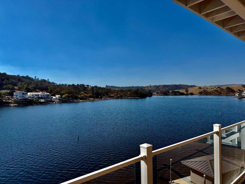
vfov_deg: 56.8
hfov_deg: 71.6
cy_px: 92
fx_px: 170
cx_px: 122
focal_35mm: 24
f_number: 1.78
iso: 80
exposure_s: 1/8130
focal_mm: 6.76
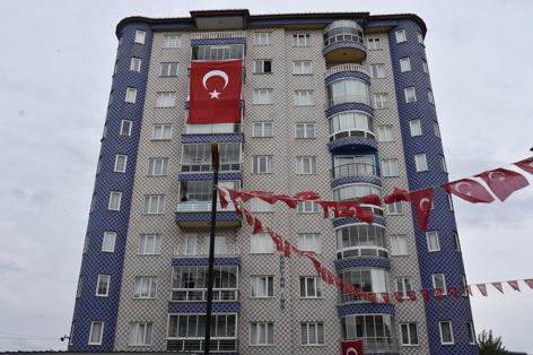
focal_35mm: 33
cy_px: 178
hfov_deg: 57.3
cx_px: 266
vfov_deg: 39.9
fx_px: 488
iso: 360
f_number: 8
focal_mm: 22
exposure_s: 1/500
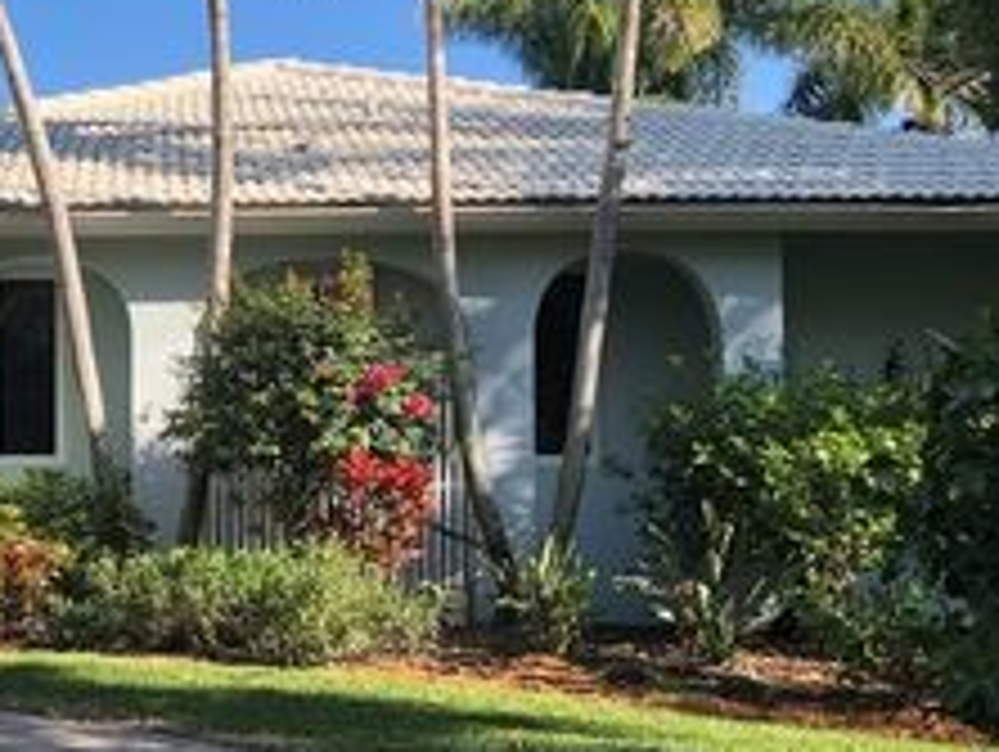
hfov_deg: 29.2
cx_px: 63
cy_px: 489
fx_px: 1820
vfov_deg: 23.2
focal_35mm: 63
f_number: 1.8
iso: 20
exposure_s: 1/665
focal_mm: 4
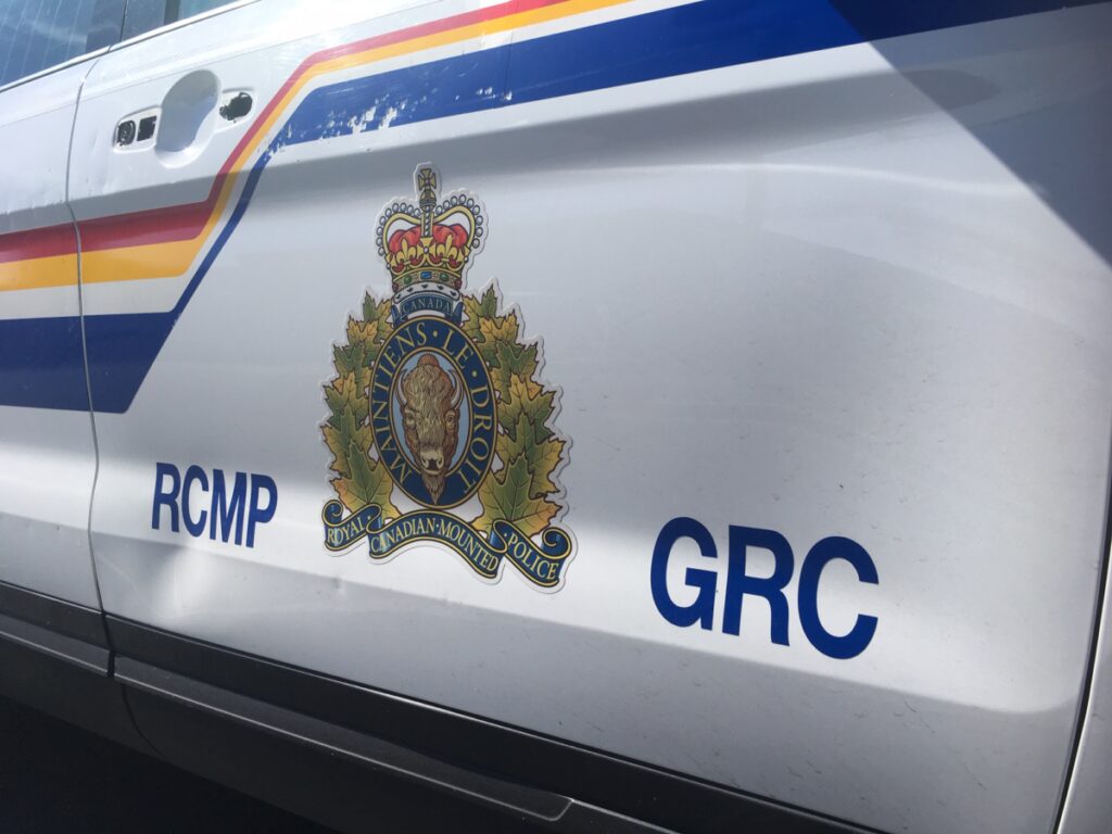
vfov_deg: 48.2
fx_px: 932
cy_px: 417
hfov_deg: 61.7
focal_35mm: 29
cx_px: 556
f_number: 2.2
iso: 25
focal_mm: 4.15
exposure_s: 1/1570
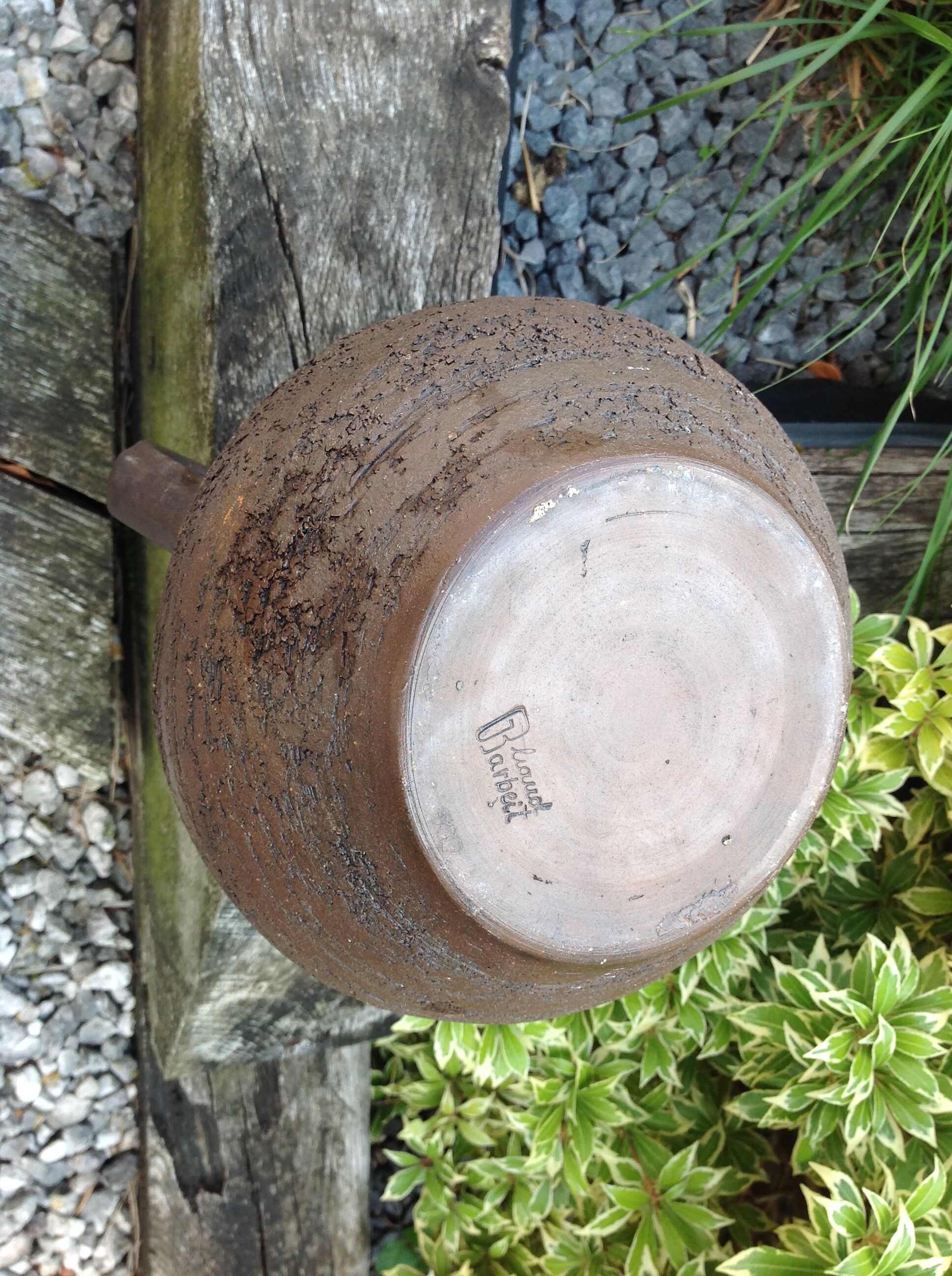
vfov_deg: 52.7
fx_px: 1287
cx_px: 476
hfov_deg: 40.6
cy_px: 638
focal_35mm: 35
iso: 50
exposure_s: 1/231
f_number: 2.4
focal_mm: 4.28
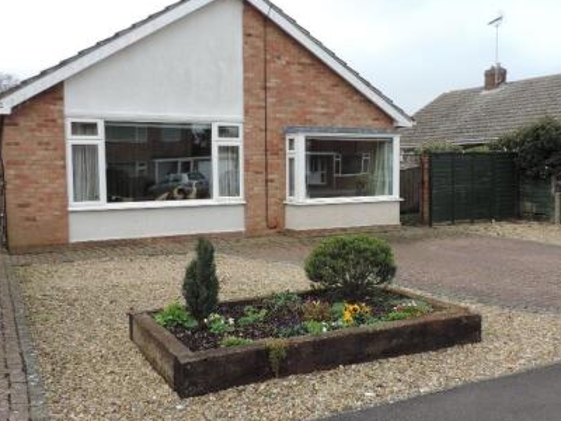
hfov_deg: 52.6
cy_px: 208
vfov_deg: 40.7
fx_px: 567
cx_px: 304
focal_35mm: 35
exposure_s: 1/500
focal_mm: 4.3
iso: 80
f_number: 3
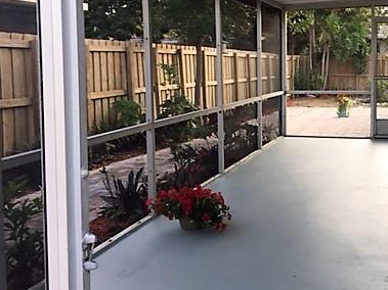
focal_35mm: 49
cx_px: 286
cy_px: 106
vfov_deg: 29.5
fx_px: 549
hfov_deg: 38.0
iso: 40
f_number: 2.2
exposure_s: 1/120
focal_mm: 4.15
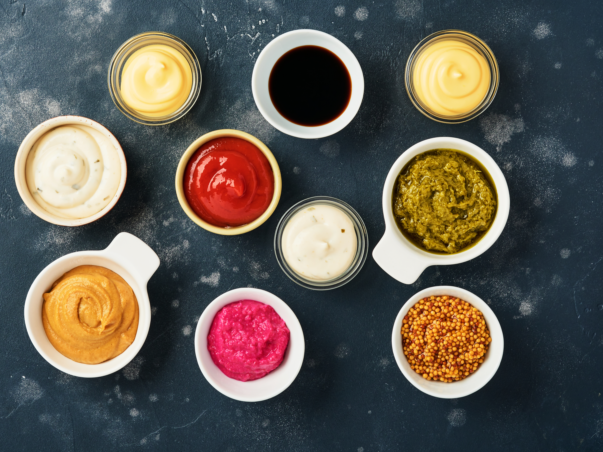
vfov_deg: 15.1
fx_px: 1707
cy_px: 225
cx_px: 265
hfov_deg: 20.0
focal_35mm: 98
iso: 160
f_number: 9
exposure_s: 1/160
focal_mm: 60
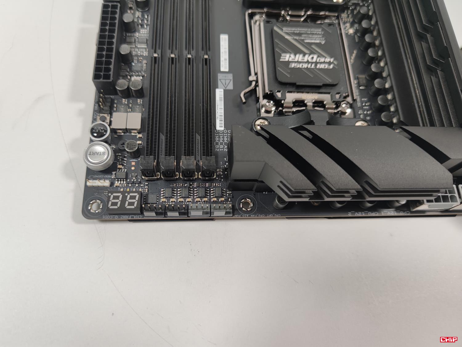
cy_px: 174
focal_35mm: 25
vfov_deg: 54.9
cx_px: 231
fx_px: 334
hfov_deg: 69.4
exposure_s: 1/100
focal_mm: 6.78
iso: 79
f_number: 1.85
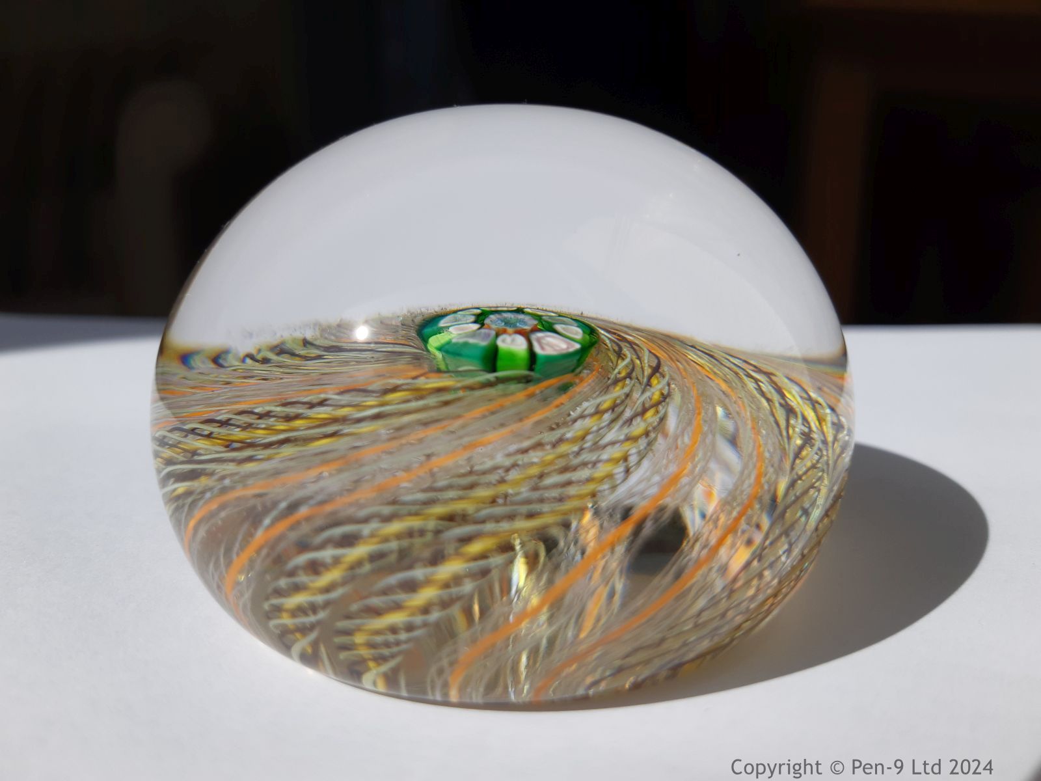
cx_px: 520
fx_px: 782
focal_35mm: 26
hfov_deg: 67.3
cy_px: 390
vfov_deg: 53.1
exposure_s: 1/3205
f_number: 1.7
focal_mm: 3.93
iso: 40
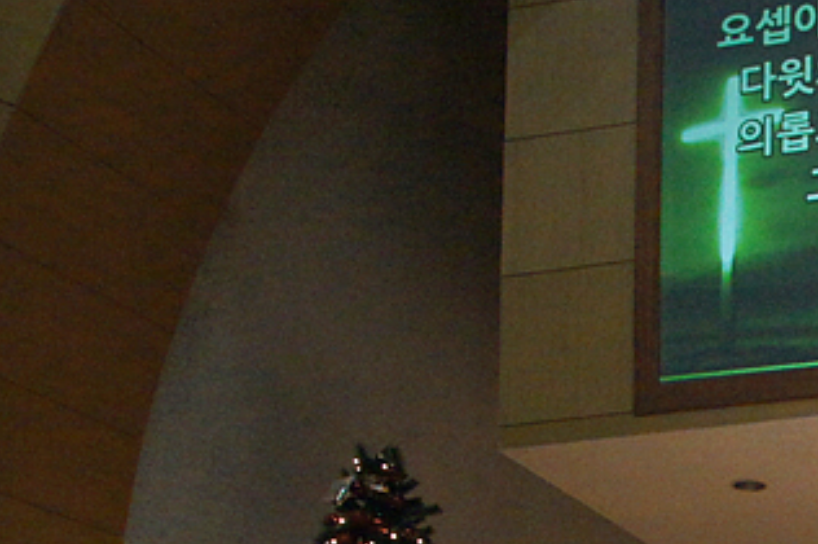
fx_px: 1725
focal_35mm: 76
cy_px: 847
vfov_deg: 16.2
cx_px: 1072
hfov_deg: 23.5
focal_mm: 16
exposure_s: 1/320
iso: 3200
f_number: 4.5
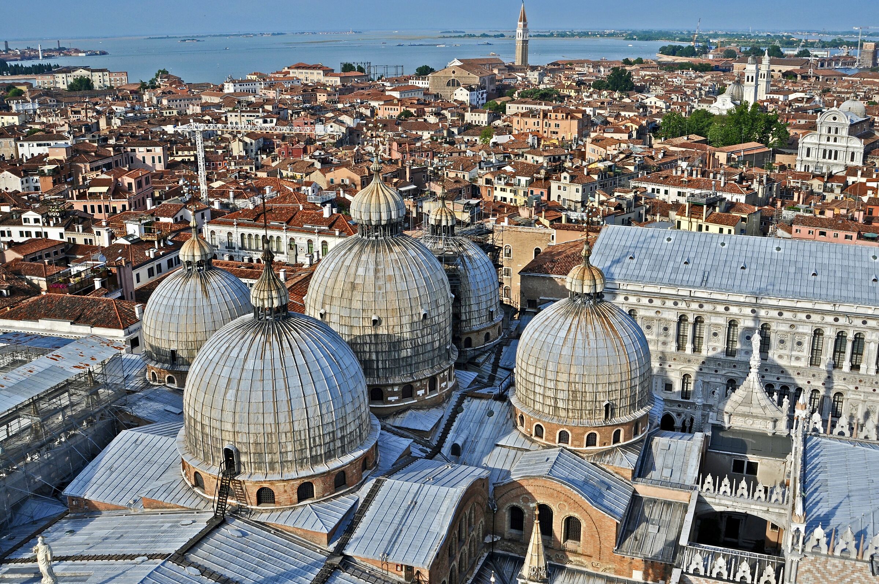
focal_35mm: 36
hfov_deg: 53.2
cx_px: 440
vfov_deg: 36.8
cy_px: 292
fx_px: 878
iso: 200
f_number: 8
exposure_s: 1/320
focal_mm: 24
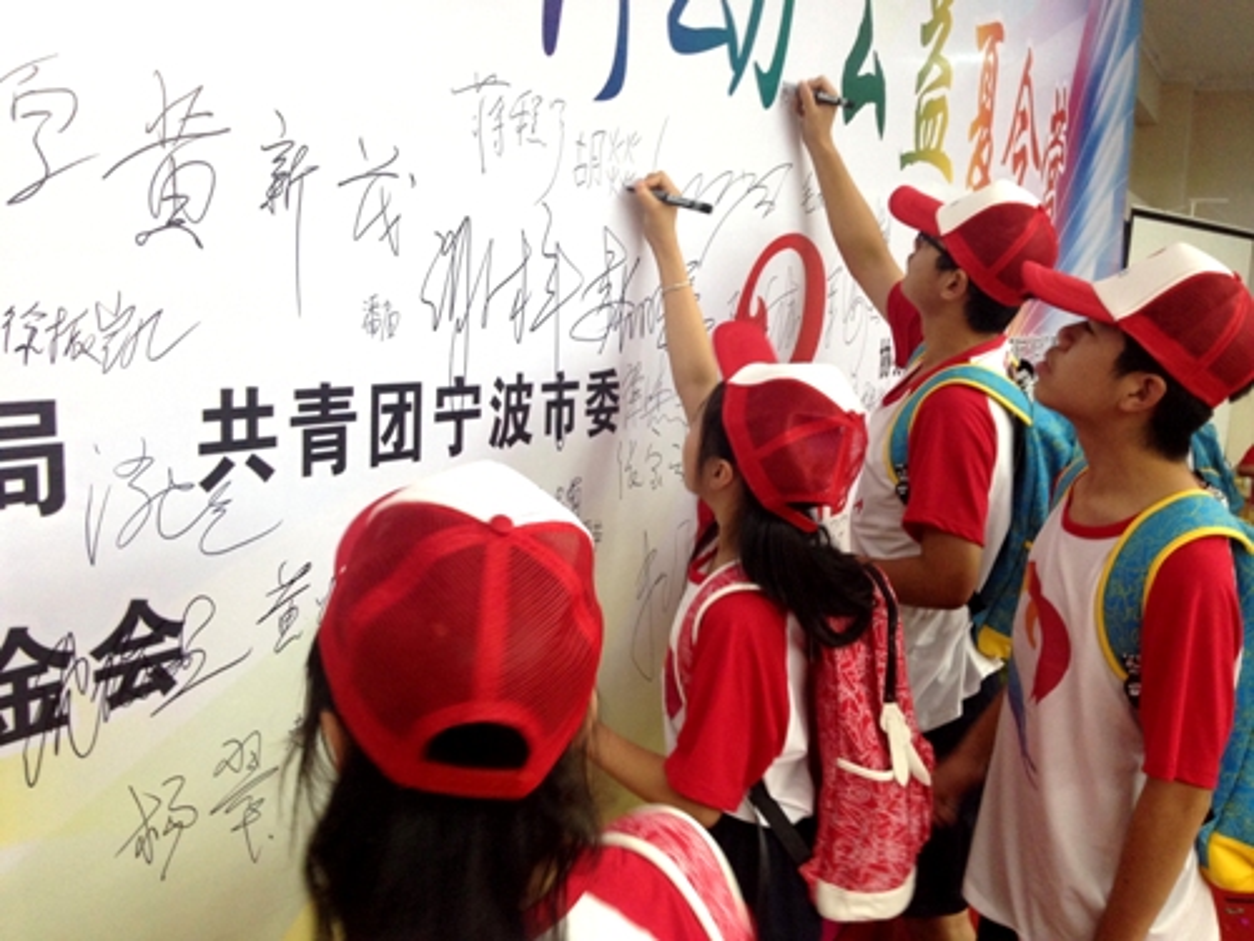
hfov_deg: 55.4
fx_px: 1195
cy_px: 470
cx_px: 627
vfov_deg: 42.9
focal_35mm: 33
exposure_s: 1/20
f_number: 2.4
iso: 125
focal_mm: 4.12
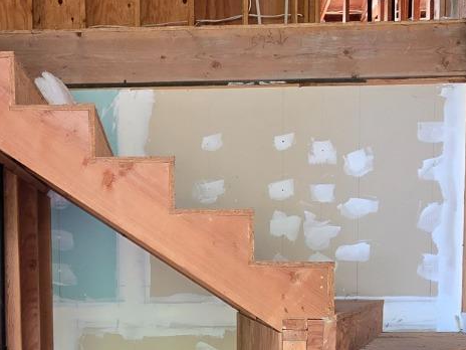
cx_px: 142
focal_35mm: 42
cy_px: 306
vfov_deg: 32.8
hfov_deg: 43.9
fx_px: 565
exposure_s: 1/60
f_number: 2.2
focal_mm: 2.2
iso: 200
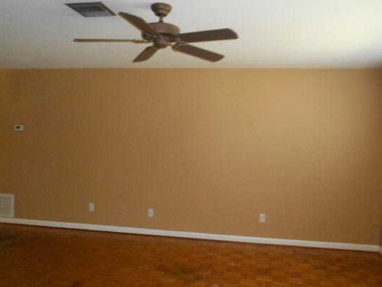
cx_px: 202
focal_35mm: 31
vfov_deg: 45.4
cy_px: 160
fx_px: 342
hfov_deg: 58.3
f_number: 3.4
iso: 450
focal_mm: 4.7
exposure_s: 1/25
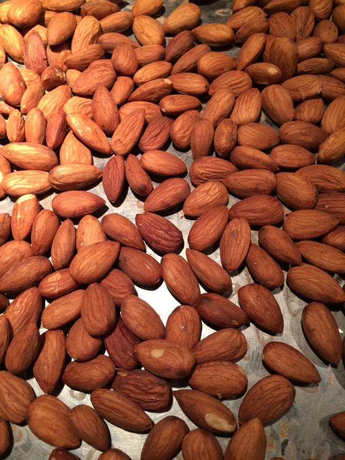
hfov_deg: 48.2
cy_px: 230
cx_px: 172
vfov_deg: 61.7
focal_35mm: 29
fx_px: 385
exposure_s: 1/30
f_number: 2.2
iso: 64
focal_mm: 4.15
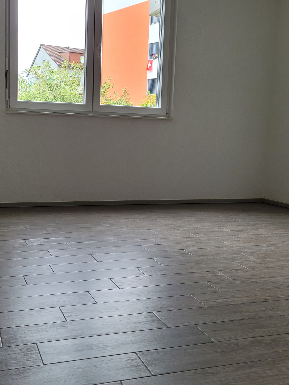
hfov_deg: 35.0
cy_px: 182
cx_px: 112
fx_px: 456
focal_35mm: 41
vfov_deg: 45.7
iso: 50
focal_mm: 5.4
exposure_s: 1/100
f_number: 1.8
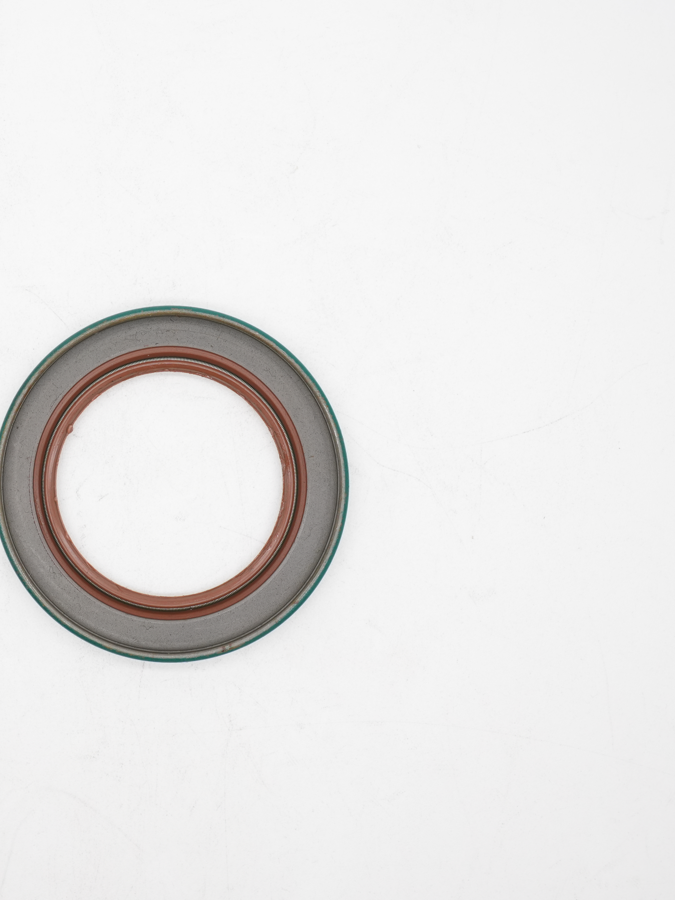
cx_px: 125
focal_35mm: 69
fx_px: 1787
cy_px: 446
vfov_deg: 28.3
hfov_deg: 21.1
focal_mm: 31
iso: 500
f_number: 11
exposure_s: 1/60
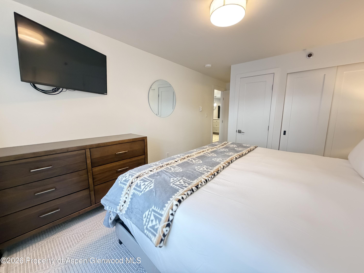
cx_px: 182
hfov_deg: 102.1
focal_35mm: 14
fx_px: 147
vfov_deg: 85.7
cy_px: 136
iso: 800
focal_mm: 2.22
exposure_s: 1/60
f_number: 2.2
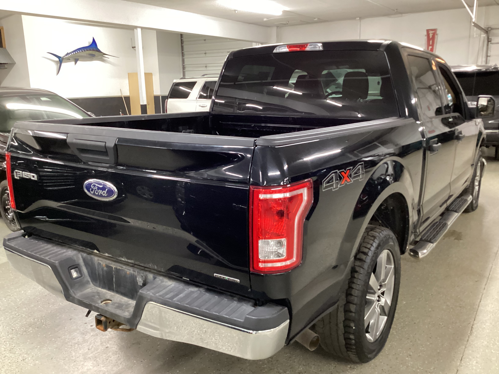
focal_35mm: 31
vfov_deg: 45.4
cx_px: 250
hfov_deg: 58.4
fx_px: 447
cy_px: 187
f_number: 2.4
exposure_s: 1/30
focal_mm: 3.3
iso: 400
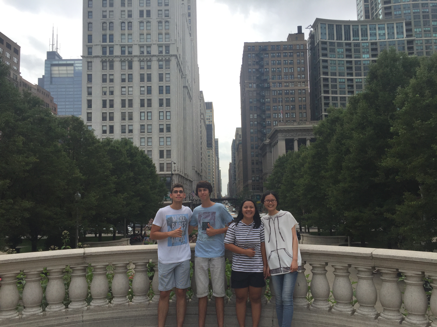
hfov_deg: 61.7
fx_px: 366
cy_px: 164
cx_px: 218
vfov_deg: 48.2
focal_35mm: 29
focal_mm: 4.15
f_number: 2.2
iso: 32
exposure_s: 1/1883
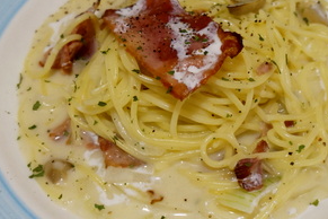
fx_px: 601
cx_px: 198
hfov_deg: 30.4
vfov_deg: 20.6
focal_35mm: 66
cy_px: 116
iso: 1600
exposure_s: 1/100
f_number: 4
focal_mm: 20
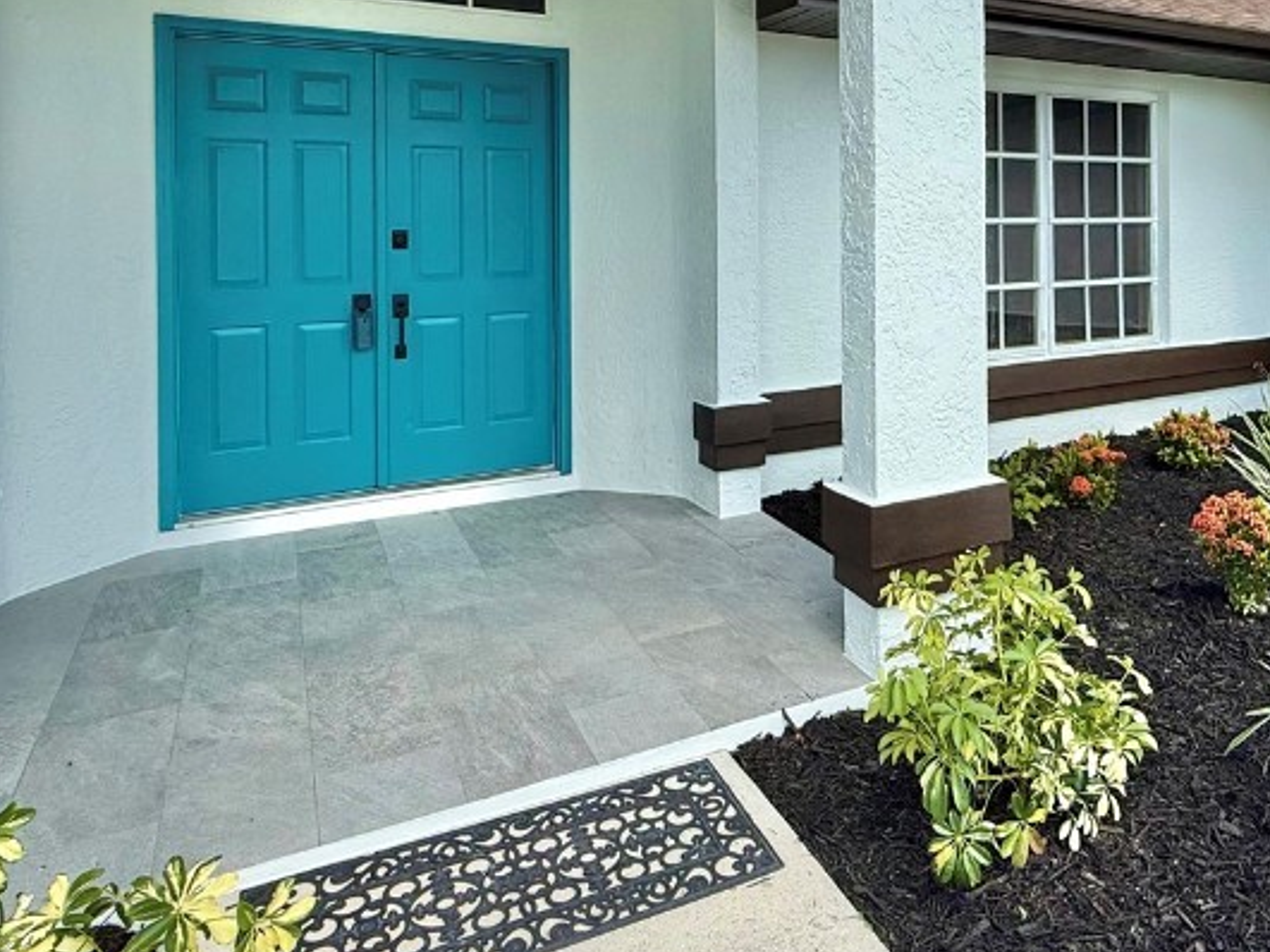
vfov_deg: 48.9
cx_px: 878
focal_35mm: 27
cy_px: 215
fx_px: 990
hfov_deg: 63.2
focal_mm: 2.22
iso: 64
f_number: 2.2
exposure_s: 1/1259
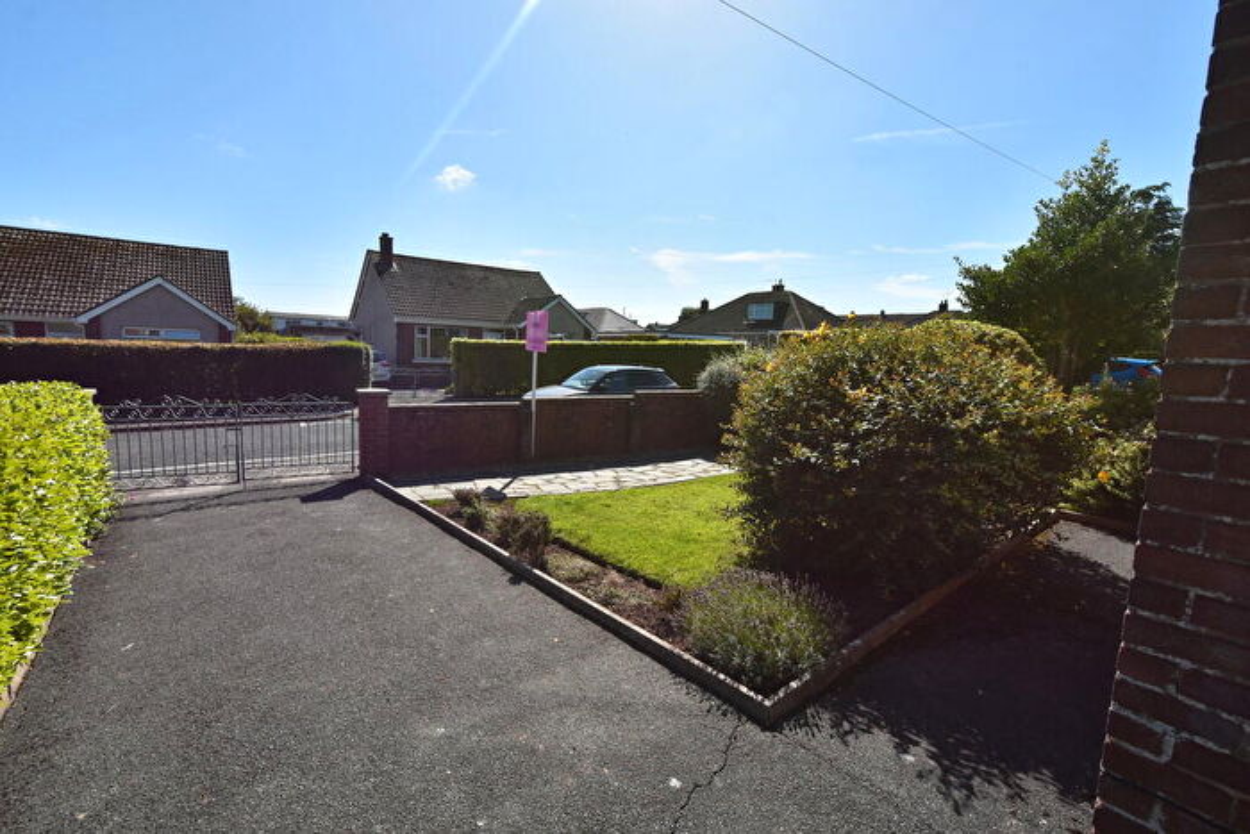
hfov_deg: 100.4
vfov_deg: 77.4
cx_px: 625
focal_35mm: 15
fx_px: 521
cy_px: 417
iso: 200
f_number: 8
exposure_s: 1/500
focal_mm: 10
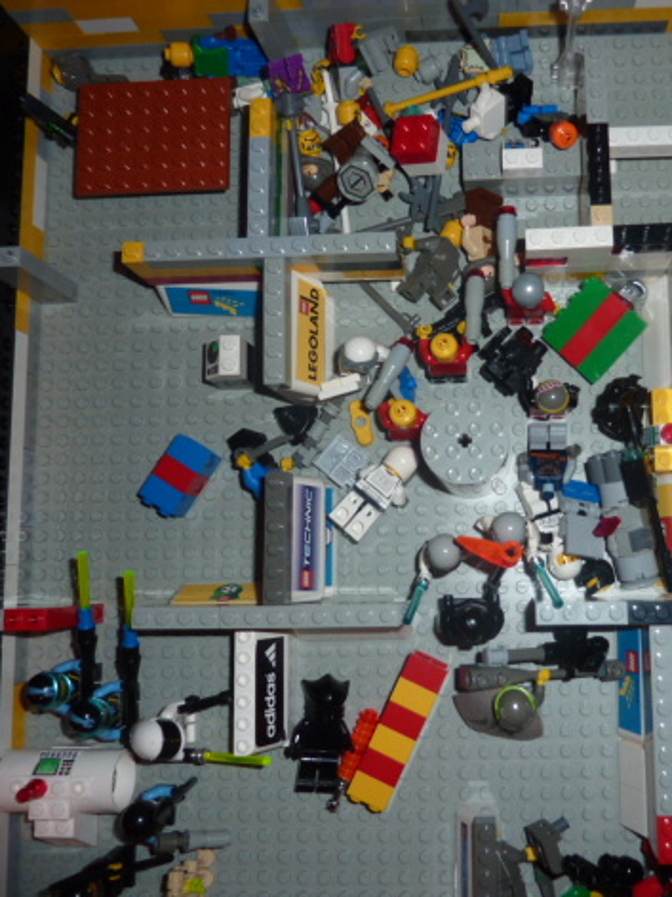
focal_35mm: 34
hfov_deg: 41.1
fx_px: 880
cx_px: 466
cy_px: 453
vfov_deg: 54.0
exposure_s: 1/30
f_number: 3.3
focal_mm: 4.1
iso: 100
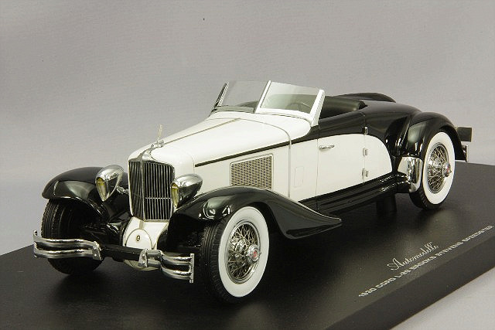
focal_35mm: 112
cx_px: 248
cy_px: 165
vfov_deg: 12.2
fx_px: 1540
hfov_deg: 18.3
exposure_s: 1/1.25
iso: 400
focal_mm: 75
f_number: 32
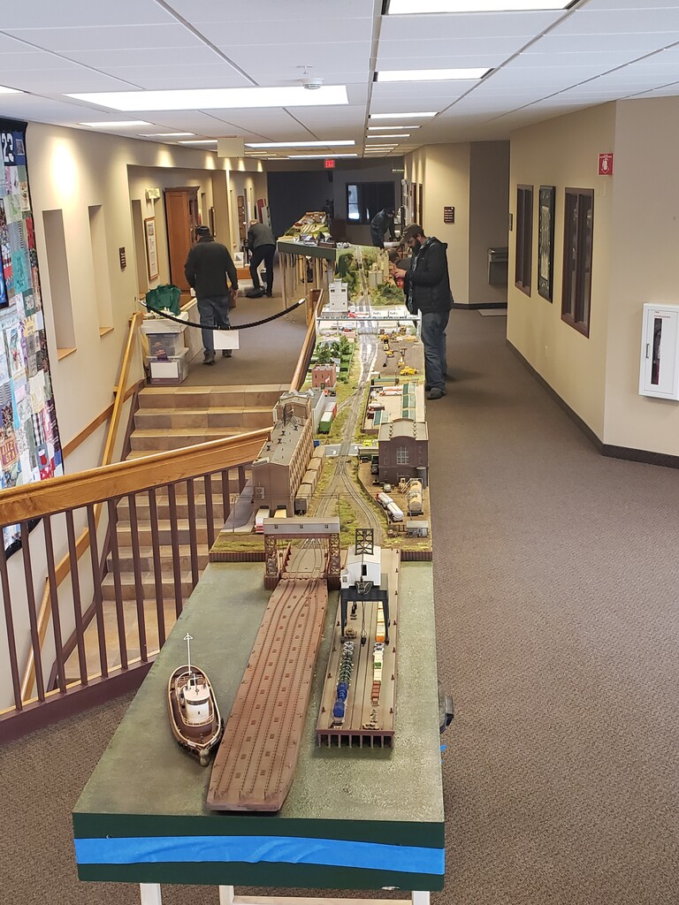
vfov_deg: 67.3
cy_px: 452
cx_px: 340
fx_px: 680
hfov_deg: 53.1
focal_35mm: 26
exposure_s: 1/30
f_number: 2.4
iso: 250
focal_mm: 4.3
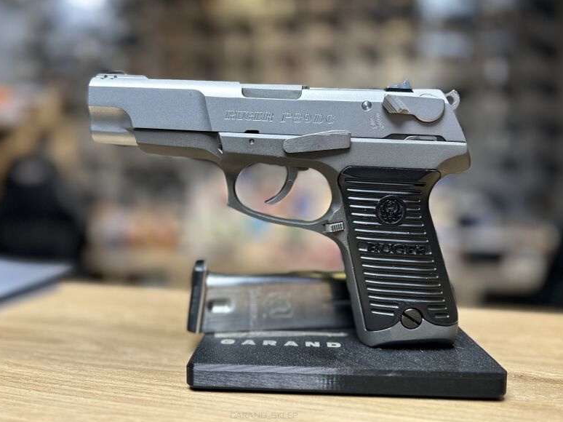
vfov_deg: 49.7
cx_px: 264
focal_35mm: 28
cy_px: 203
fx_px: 455
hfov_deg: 63.4
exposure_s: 1/100
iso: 125
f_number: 1.5
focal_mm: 5.7
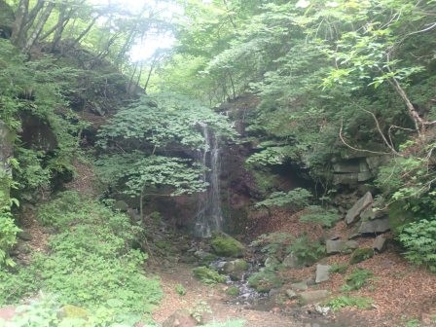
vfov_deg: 32.9
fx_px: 554
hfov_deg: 42.9
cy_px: 164
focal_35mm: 44
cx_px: 218
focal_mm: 7.84
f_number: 2.9
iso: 800
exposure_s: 1/40
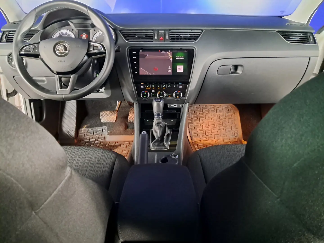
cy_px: 122
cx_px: 162
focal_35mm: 27
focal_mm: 4
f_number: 1.8
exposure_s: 1/20
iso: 1600
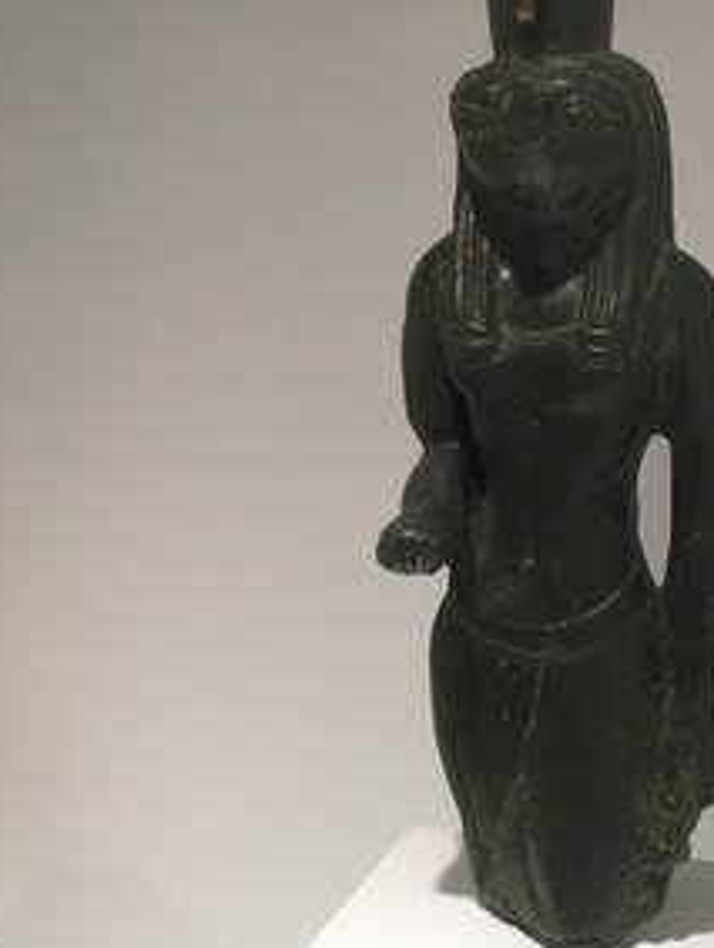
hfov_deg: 24.4
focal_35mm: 60
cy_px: 362
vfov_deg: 32.0
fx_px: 1646
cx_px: 446
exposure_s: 1/33
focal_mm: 4.15
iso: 40
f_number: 2.2
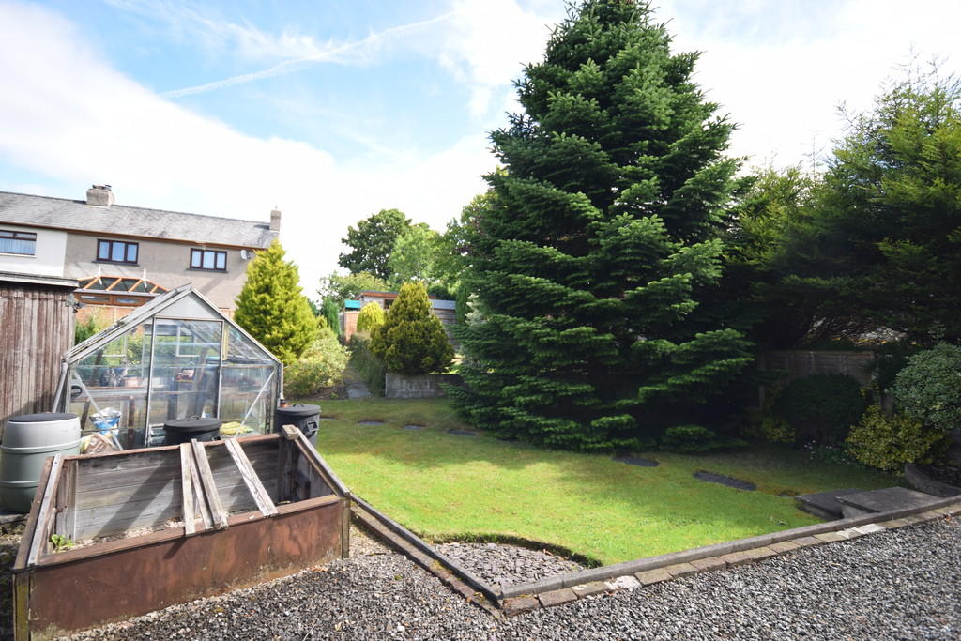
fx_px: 461
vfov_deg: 69.7
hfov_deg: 92.4
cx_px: 480
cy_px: 320
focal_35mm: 17
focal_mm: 11.5
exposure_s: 1/160
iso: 100
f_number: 6.3
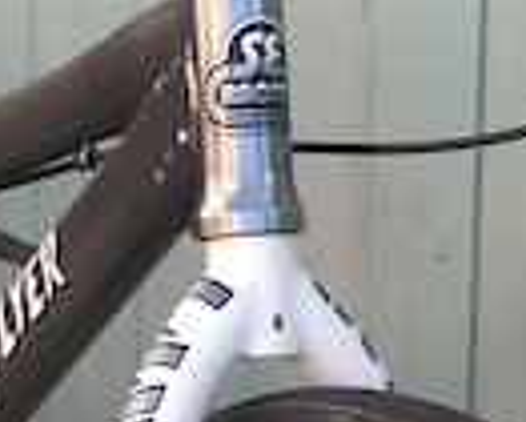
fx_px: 2695
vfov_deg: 8.8
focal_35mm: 173
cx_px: 153
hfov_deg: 11.1
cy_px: 506
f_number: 2.2
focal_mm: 4.15
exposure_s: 1/100
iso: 25
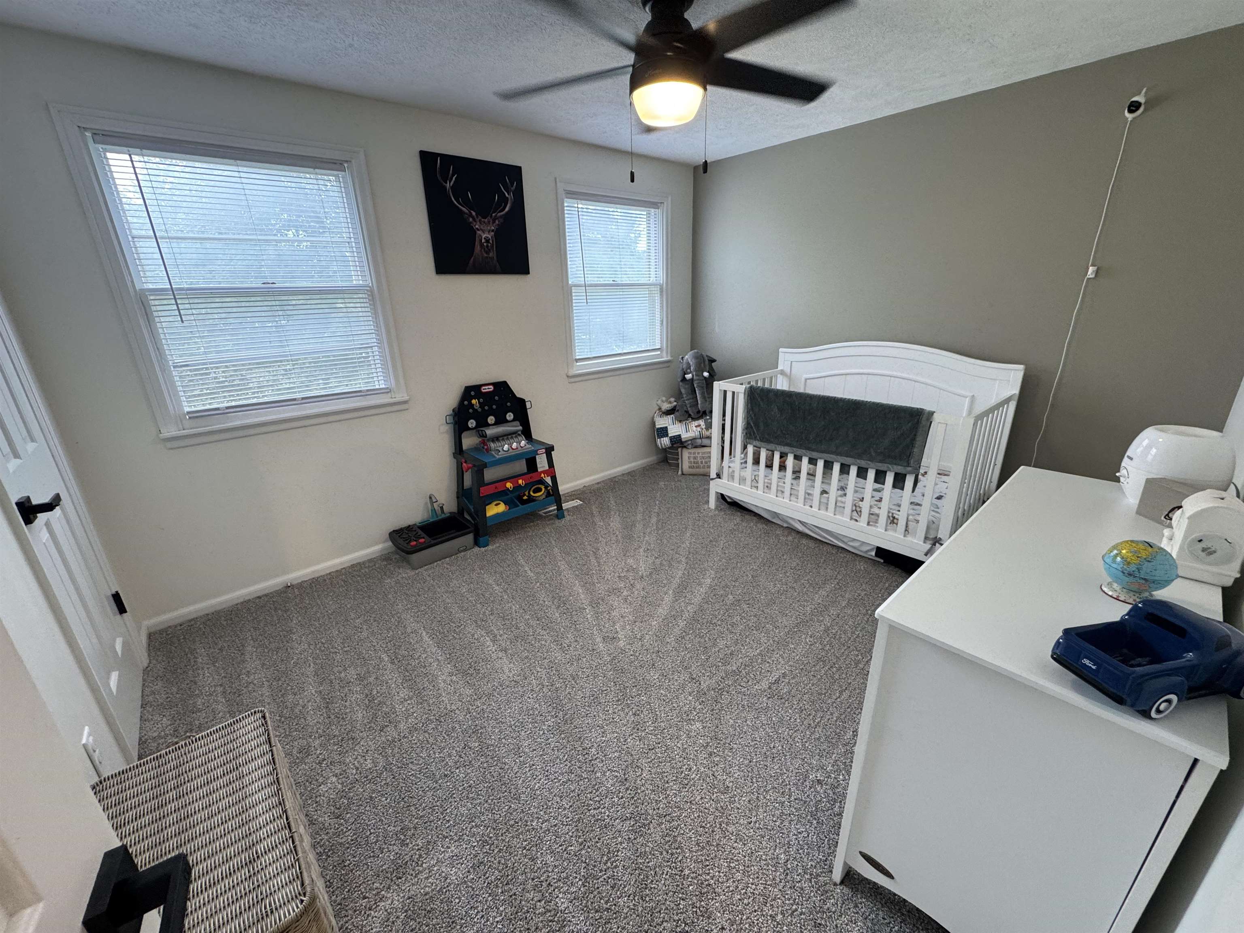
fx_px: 503
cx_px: 622
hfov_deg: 102.1
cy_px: 466
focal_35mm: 14
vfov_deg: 85.7
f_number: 2.2
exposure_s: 1/60
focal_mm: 2.22
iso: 160
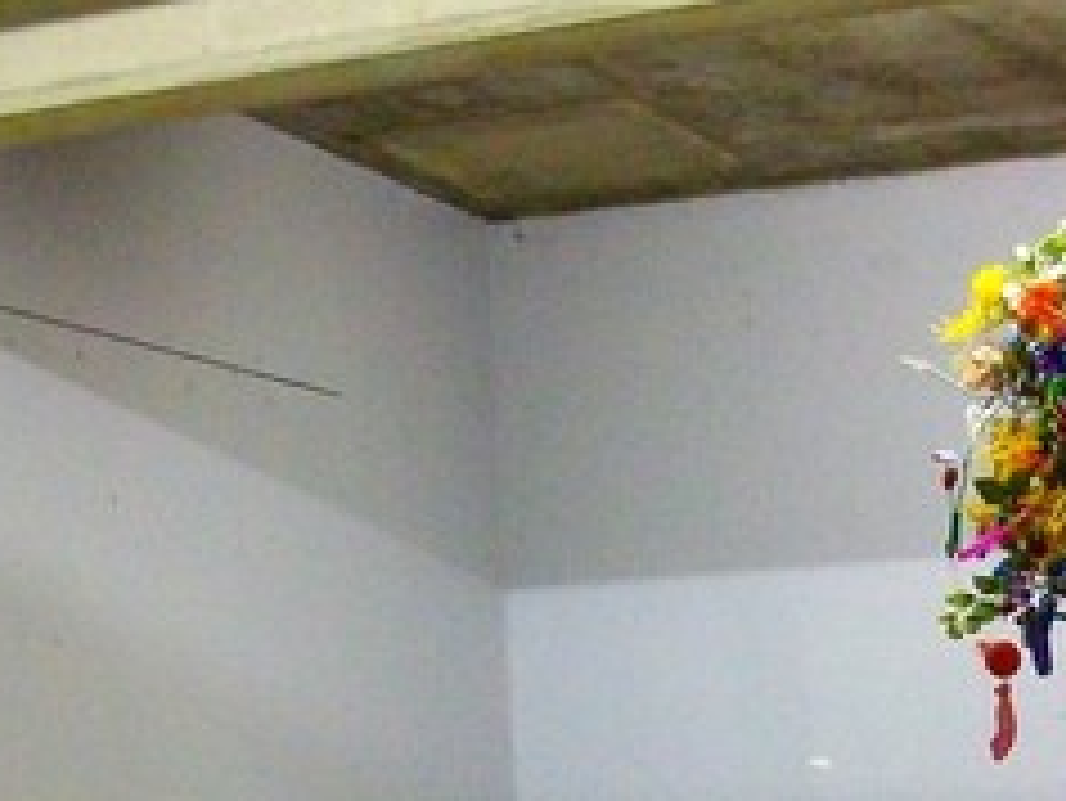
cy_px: 1138
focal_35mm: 99
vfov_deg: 14.1
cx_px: 699
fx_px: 3050
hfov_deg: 19.8
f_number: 2.9
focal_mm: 5.7
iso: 320
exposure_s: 1/9.12
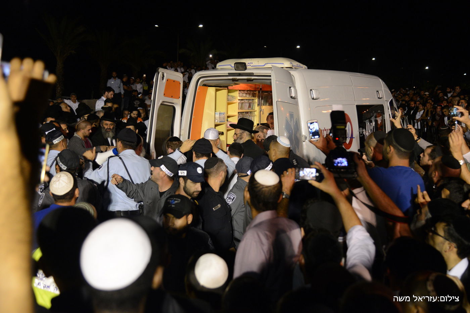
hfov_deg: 41.1
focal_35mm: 48
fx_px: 627
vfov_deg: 28.1
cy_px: 156
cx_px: 235
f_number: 4
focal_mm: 48
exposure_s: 1/125
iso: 2000
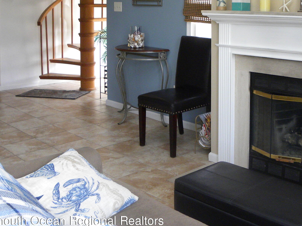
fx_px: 427
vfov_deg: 28.6
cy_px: 24
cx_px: 216
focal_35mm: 49
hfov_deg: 38.2
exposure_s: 1/61.2
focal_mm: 4.6
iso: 186
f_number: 2.8
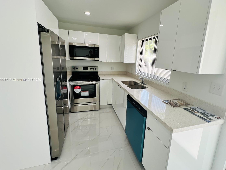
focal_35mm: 15
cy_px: 80
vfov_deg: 81.7
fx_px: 98
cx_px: 119
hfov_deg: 98.1
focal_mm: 1.57
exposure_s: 1/120
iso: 32
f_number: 1.8
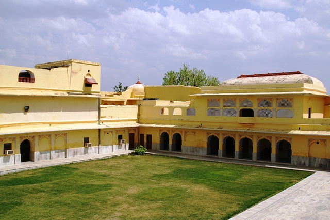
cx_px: 165
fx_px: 344
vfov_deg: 35.5
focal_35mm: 38
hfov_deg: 51.3
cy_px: 110
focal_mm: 25
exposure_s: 1/400
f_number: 11
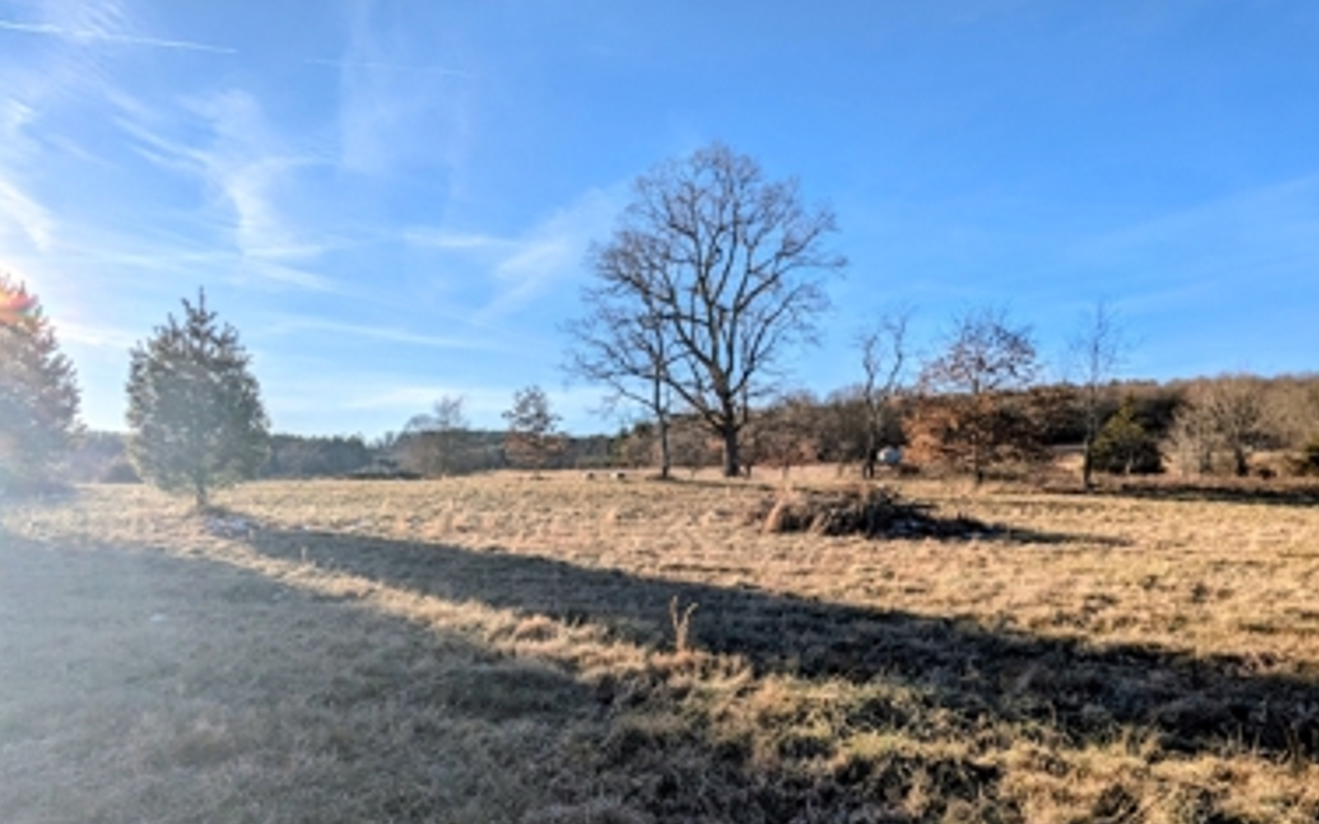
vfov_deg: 64.5
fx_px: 647
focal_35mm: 18
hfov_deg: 91.0
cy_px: 484
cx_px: 688
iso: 43
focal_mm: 2.35
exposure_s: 1/1832
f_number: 2.2
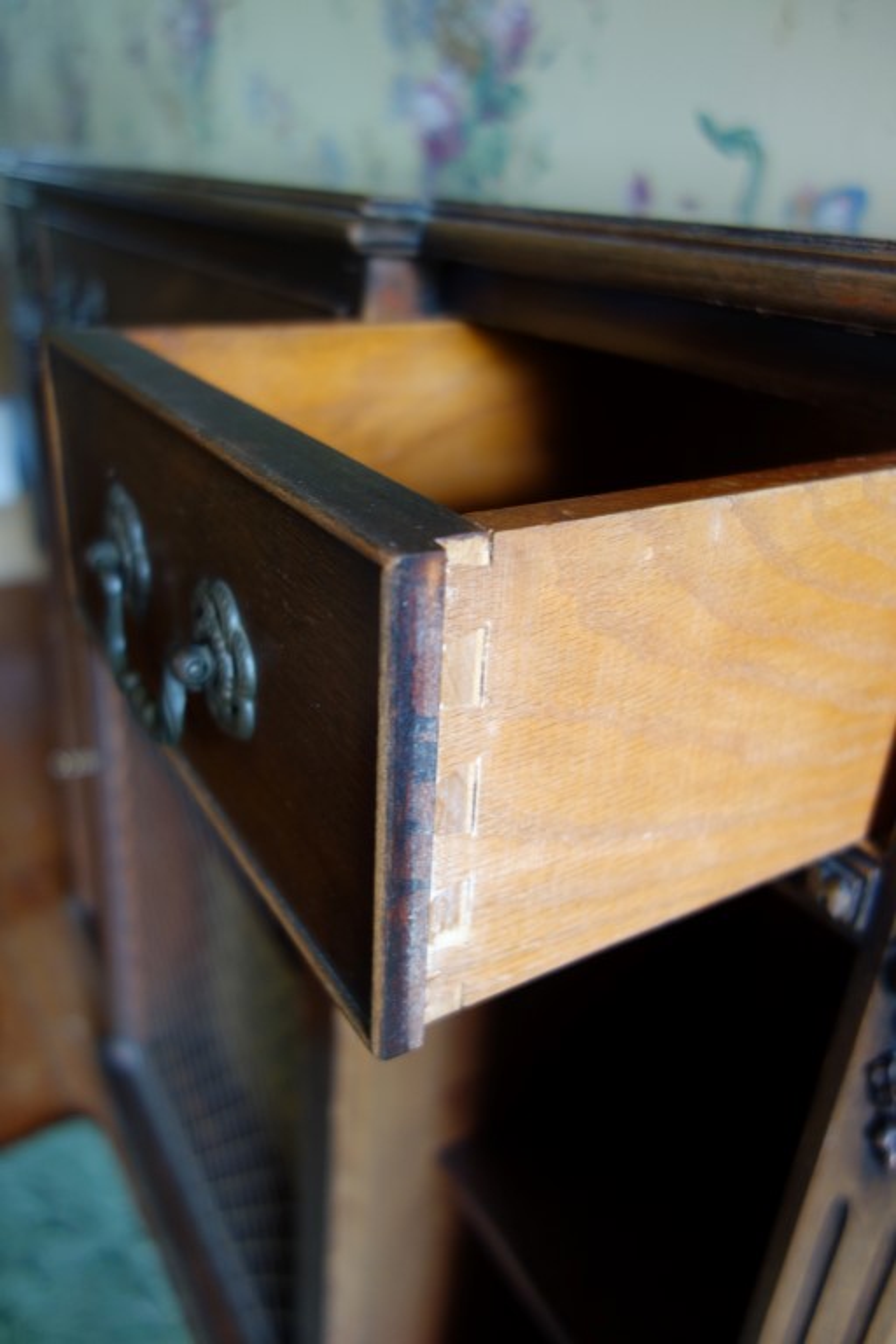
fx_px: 1045
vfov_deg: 65.5
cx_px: 448
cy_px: 672
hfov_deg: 46.4
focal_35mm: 28
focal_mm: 10.4
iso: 160
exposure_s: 1/30
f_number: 1.8
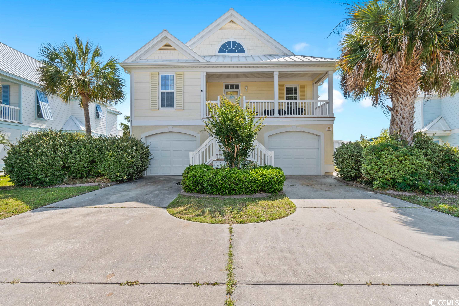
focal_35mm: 19
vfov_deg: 64.6
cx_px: 230
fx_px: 242
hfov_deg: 86.9
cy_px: 153
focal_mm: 13
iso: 100
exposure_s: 1/125
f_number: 6.3
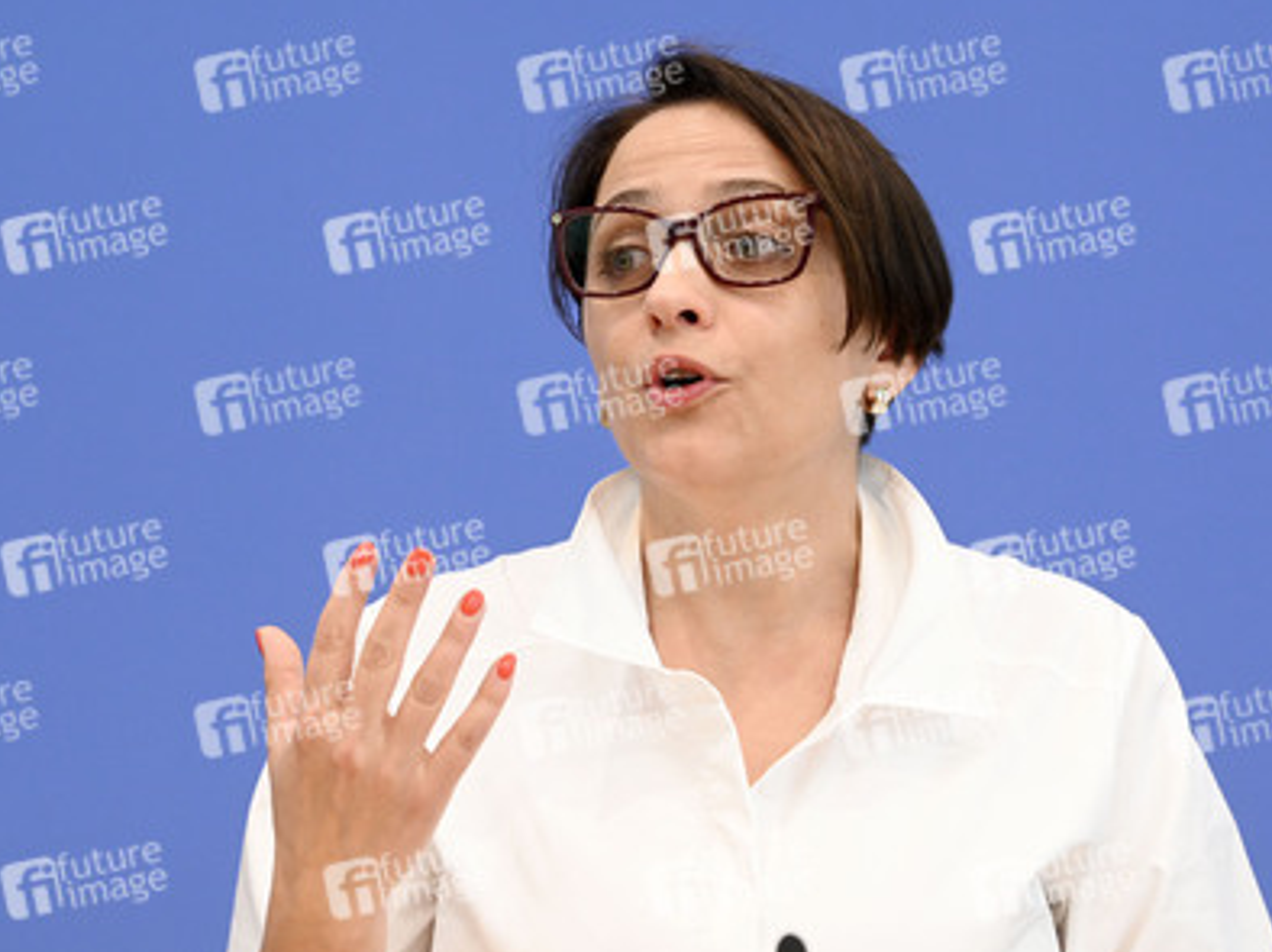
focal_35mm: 143
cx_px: 644
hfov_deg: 13.8
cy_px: 478
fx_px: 5251
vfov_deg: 10.4
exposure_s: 1/500
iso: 4000
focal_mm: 130
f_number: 6.3
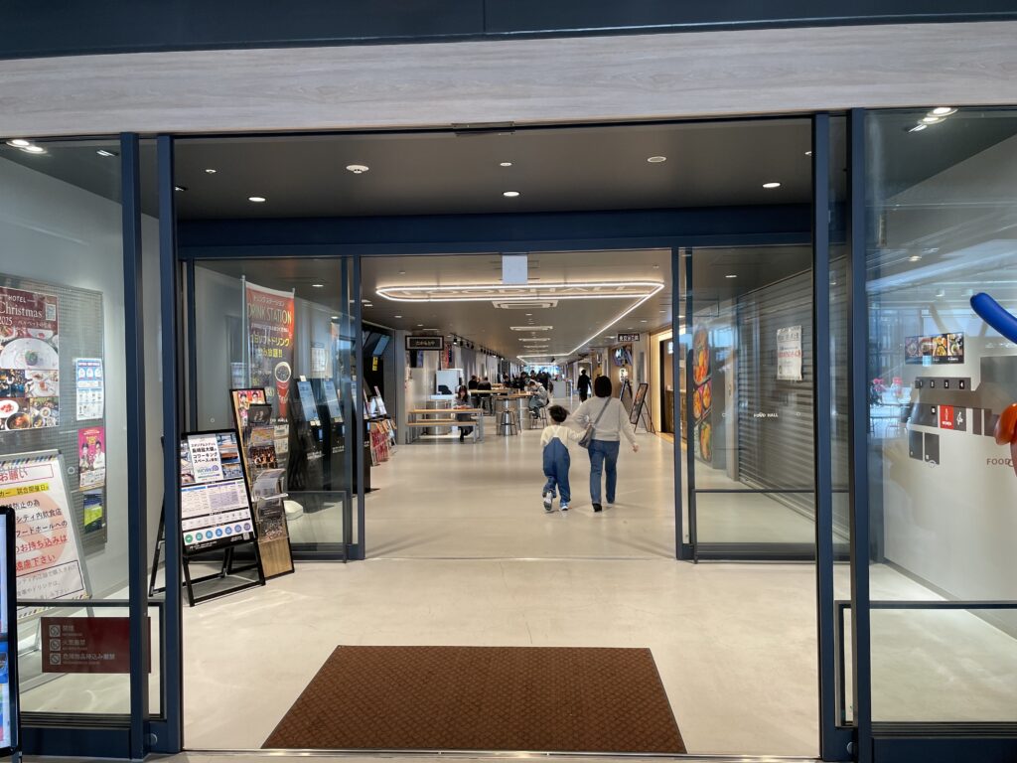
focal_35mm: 26
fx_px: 764
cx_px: 508
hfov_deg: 67.3
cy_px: 382
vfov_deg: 53.1
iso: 64
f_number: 1.6
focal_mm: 4.2
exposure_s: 1/60
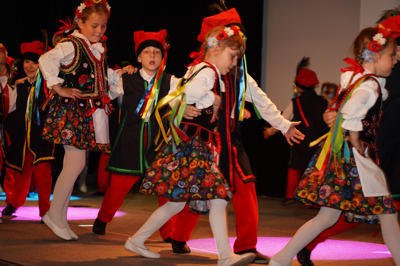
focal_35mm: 86
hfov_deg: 23.6
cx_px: 200
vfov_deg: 15.9
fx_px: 956
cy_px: 133
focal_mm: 86
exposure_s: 1/100
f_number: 4
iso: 640
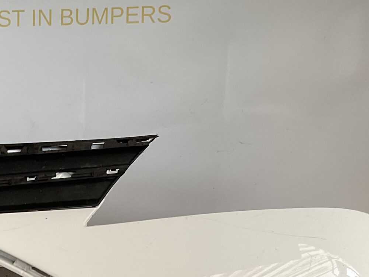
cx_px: 50
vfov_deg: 18.8
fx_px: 789
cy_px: 336
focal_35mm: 74
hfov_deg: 25.7
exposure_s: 1/50
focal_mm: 3
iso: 40
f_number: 1.8
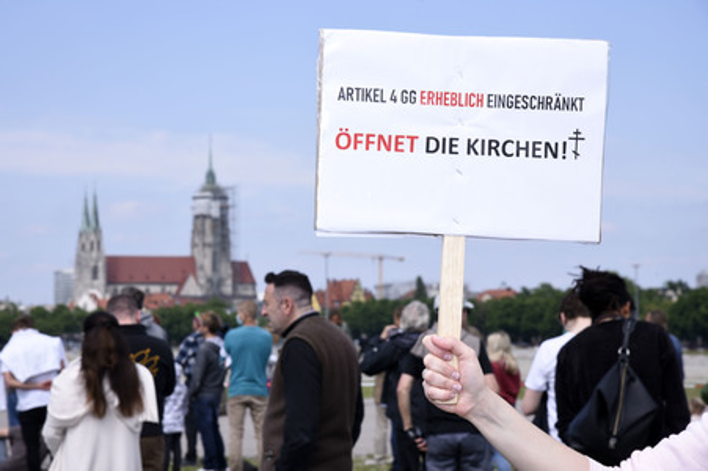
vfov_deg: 14.4
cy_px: 236
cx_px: 354
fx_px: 1867
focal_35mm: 95
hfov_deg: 21.5
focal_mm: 95
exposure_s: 1/160
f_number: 11
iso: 160
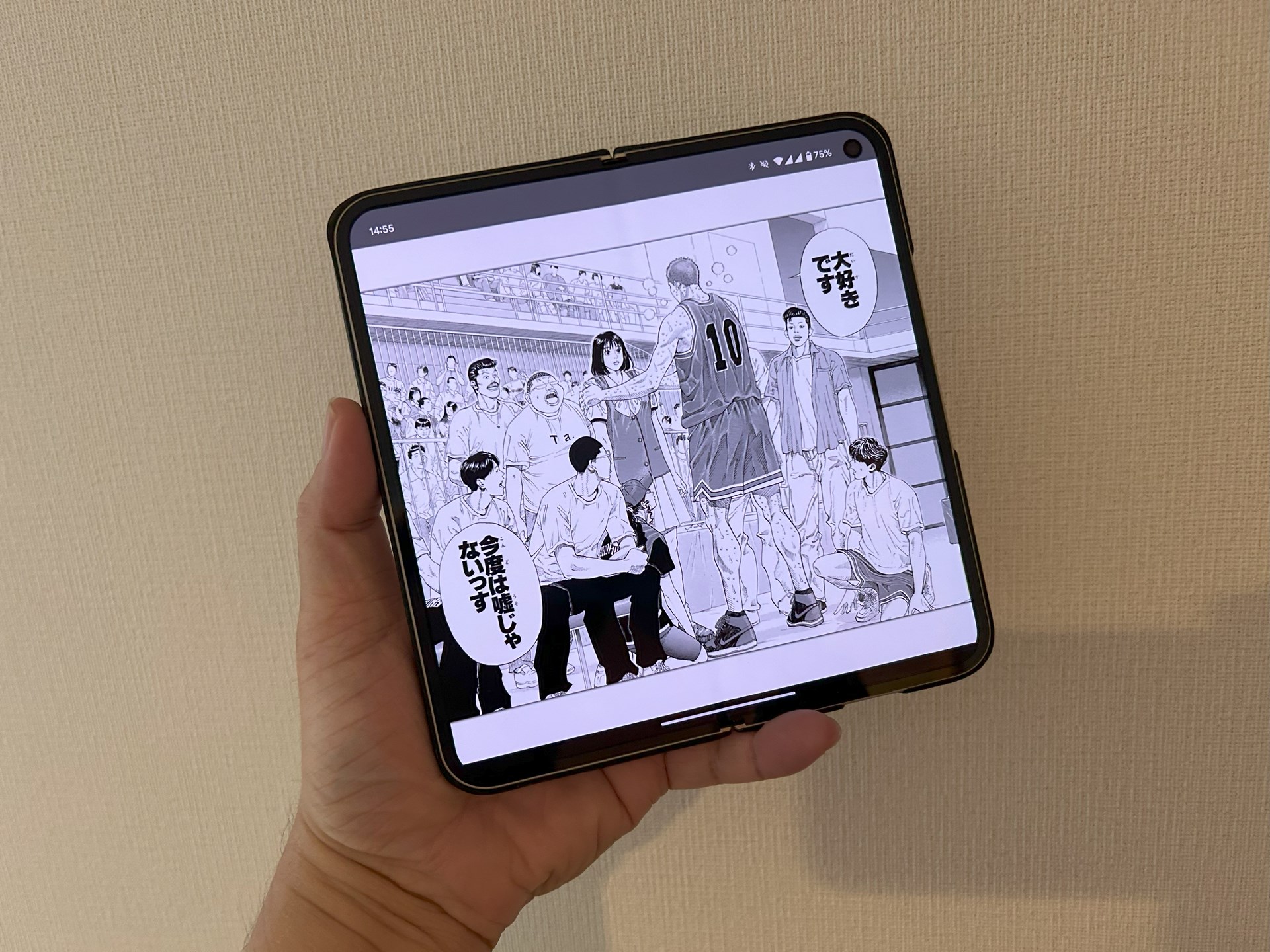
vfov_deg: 53.1
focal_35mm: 26
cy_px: 476
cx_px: 635
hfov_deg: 67.3
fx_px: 954
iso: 200
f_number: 1.5
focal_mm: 5.7
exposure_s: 1/60
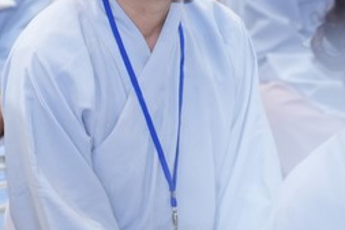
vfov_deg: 3.6
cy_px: 69
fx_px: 3692
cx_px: 176
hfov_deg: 5.4
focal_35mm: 385
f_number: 2.8
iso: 2000
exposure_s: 1/160
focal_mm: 150
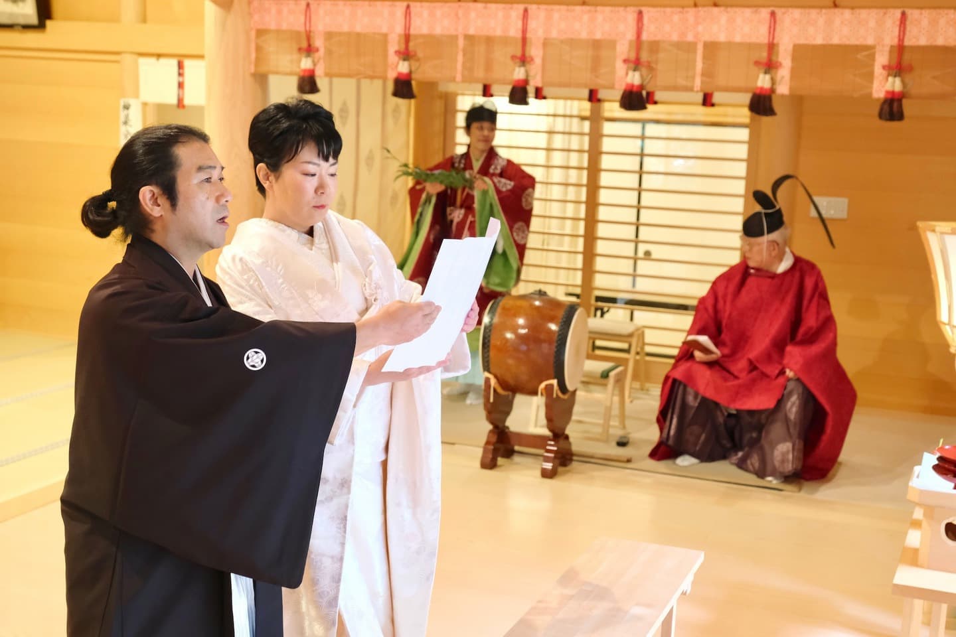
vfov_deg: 28.1
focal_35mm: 48
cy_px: 318
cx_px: 478
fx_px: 1275
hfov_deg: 41.1
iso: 3200
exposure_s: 1/30
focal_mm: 32.1
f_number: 4
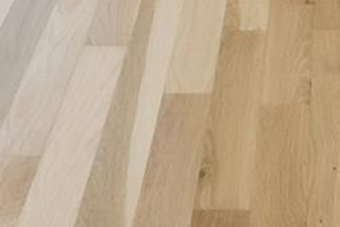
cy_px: -567
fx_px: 1210
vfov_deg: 8.2
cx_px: 299
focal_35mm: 128
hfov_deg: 15.8
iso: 250
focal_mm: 16
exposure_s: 1/13
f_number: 20
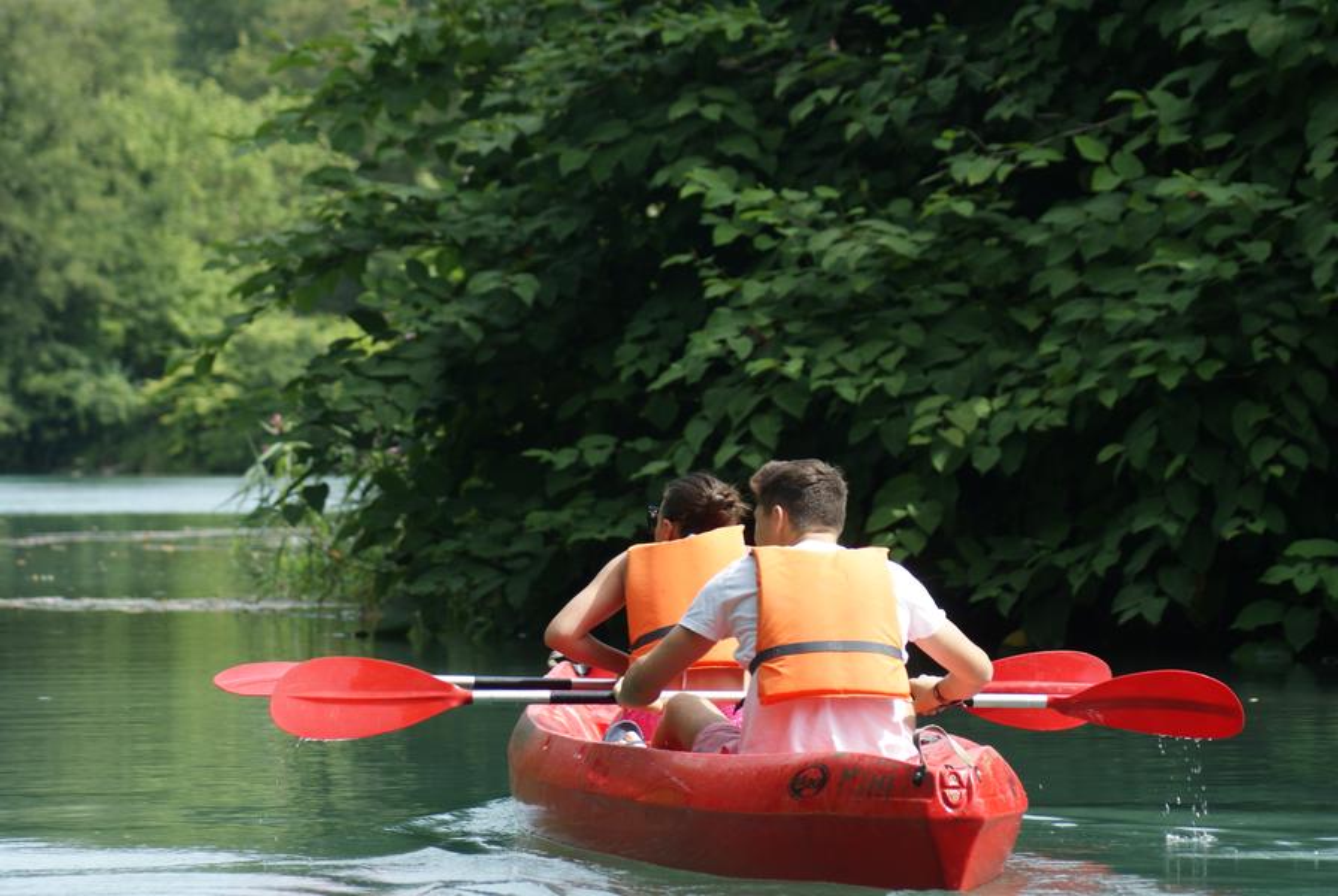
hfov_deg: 11.4
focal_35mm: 180
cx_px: 669
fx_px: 6699
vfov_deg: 7.7
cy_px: 448
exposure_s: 1/200
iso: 125
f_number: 5.6
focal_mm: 120
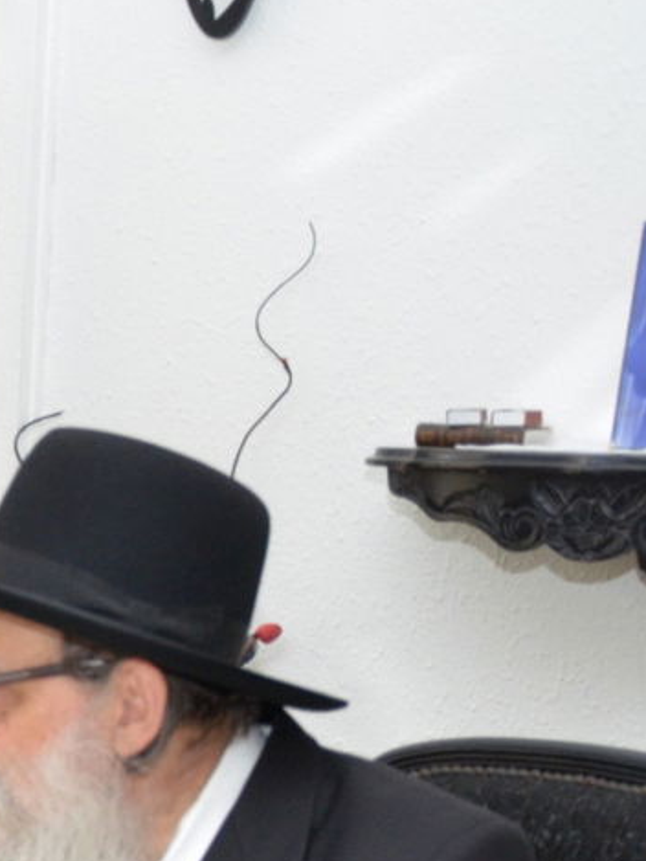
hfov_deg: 12.8
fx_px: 2672
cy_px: 783
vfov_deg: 18.0
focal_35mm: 107
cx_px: -413
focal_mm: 25
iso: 1600
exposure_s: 1/320
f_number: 5
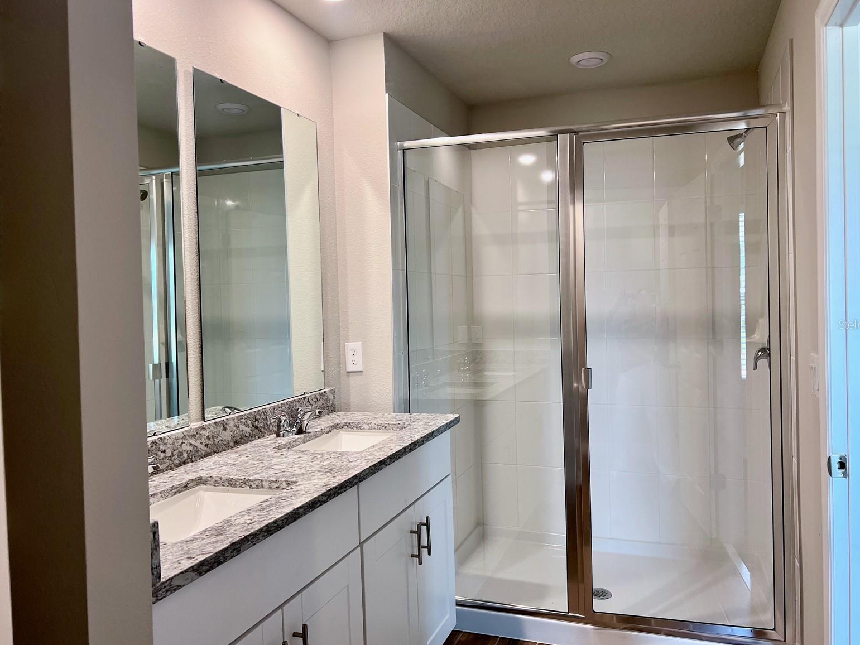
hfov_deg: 65.3
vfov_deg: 51.4
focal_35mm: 27
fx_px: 671
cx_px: 445
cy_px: 324
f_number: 1.5
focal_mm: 5.7
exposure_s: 1/120
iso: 125
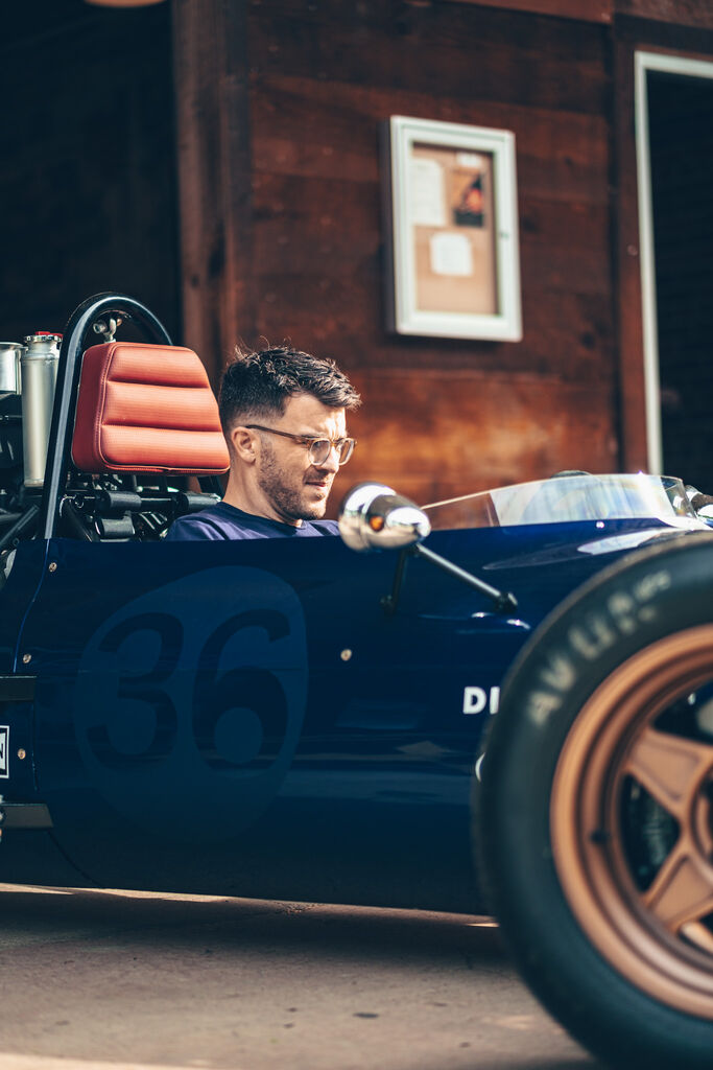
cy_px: 535
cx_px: 356
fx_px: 2494
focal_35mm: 84
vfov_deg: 24.2
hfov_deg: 16.3
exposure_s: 1/800
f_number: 1.2
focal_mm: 56
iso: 160
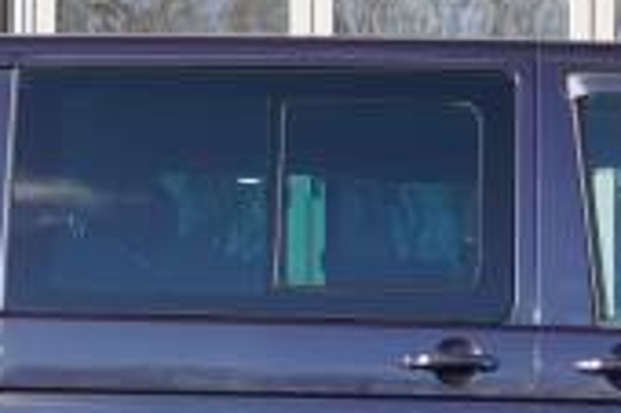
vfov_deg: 6.9
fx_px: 3410
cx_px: 442
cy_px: 461
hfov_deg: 10.4
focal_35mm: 198
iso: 100
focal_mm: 35
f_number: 5.6
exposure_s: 1/60
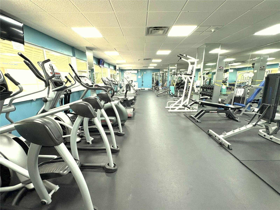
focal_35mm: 14
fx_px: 113
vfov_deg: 85.7
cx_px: 140
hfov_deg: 102.1
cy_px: 105
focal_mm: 2.22
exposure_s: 1/60
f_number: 2.2
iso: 250
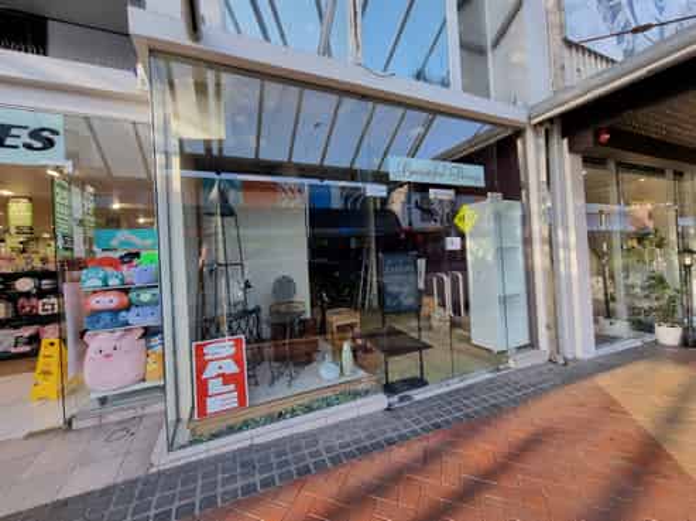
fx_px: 261
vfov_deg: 89.8
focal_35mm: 13
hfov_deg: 106.2
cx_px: 348
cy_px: 260
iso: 50
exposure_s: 1/111
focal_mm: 2.2
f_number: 2.2
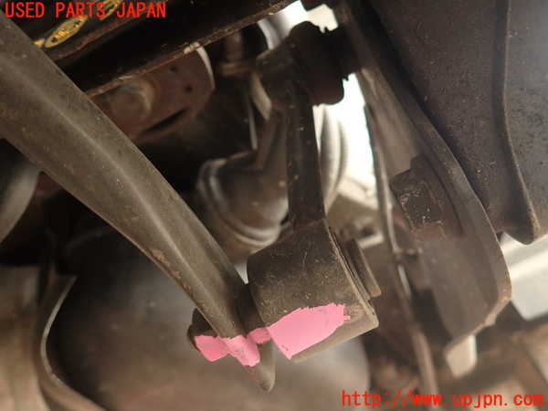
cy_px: 206
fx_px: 396
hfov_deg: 69.4
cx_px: 274
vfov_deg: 54.9
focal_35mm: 25
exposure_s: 1/50
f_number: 2
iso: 200
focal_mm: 4.5
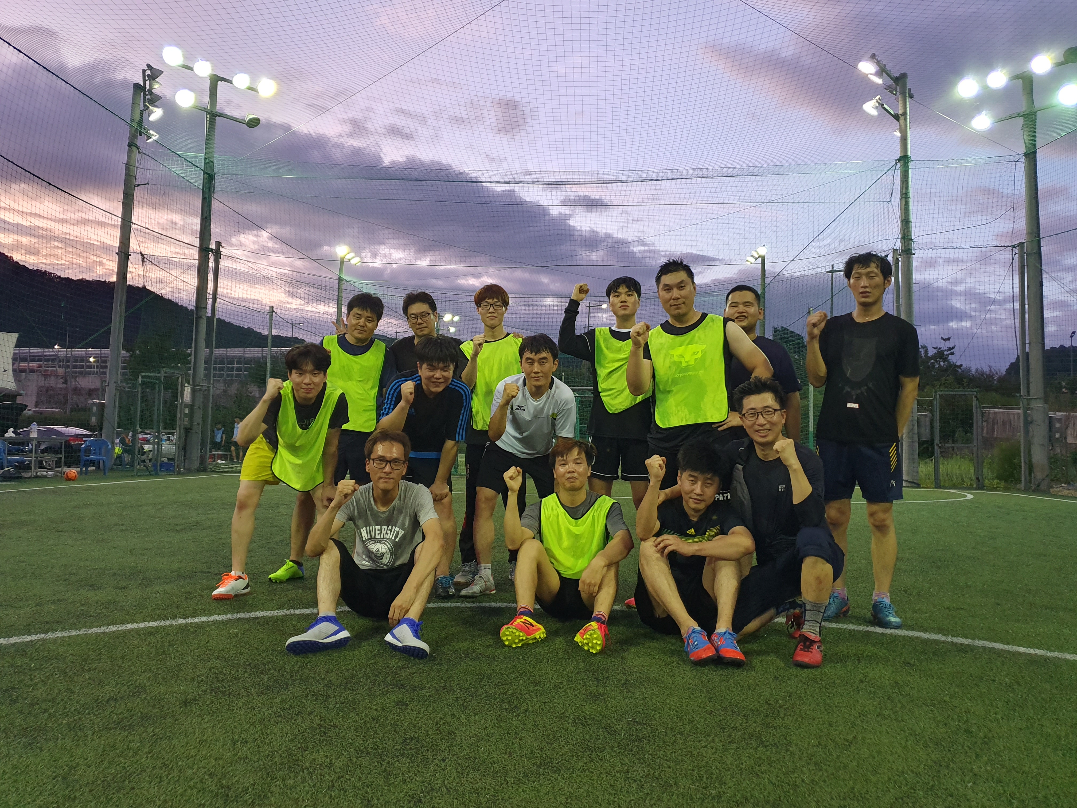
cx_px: 538
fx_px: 809
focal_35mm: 26
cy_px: 404
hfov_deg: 67.3
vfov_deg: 53.1
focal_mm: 4.32
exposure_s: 1/40
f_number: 1.5
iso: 250
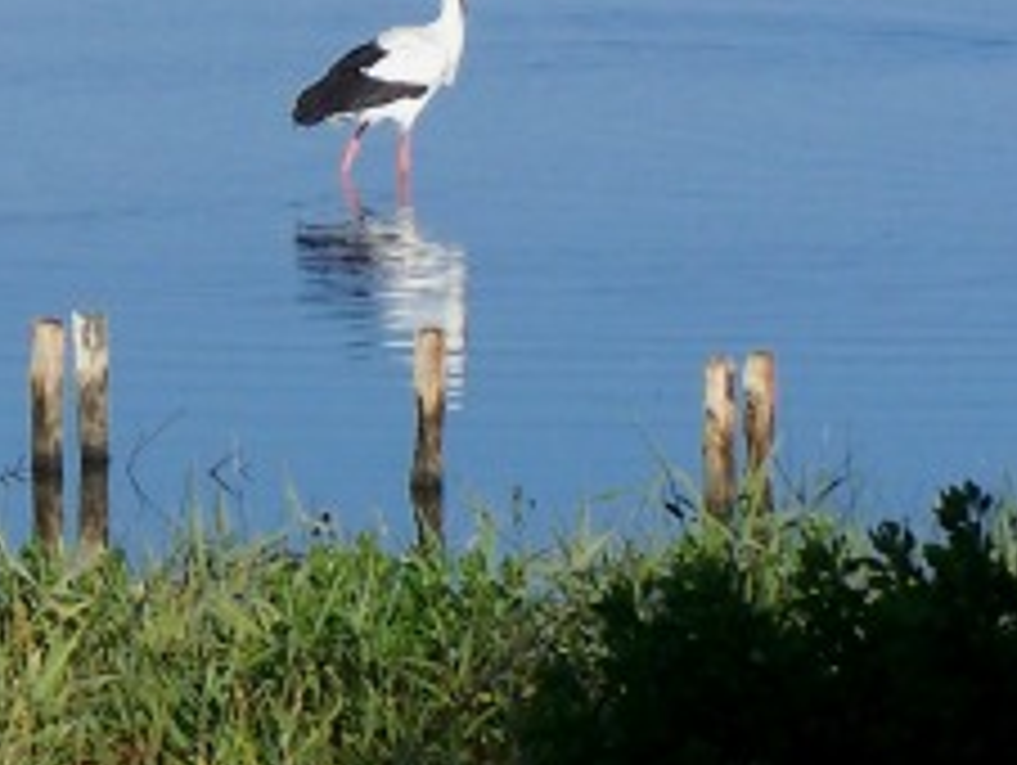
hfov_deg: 4.4
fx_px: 13323
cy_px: 153
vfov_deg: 3.3
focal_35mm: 453
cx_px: -270
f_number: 4.5
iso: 80
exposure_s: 1/500
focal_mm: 21.2
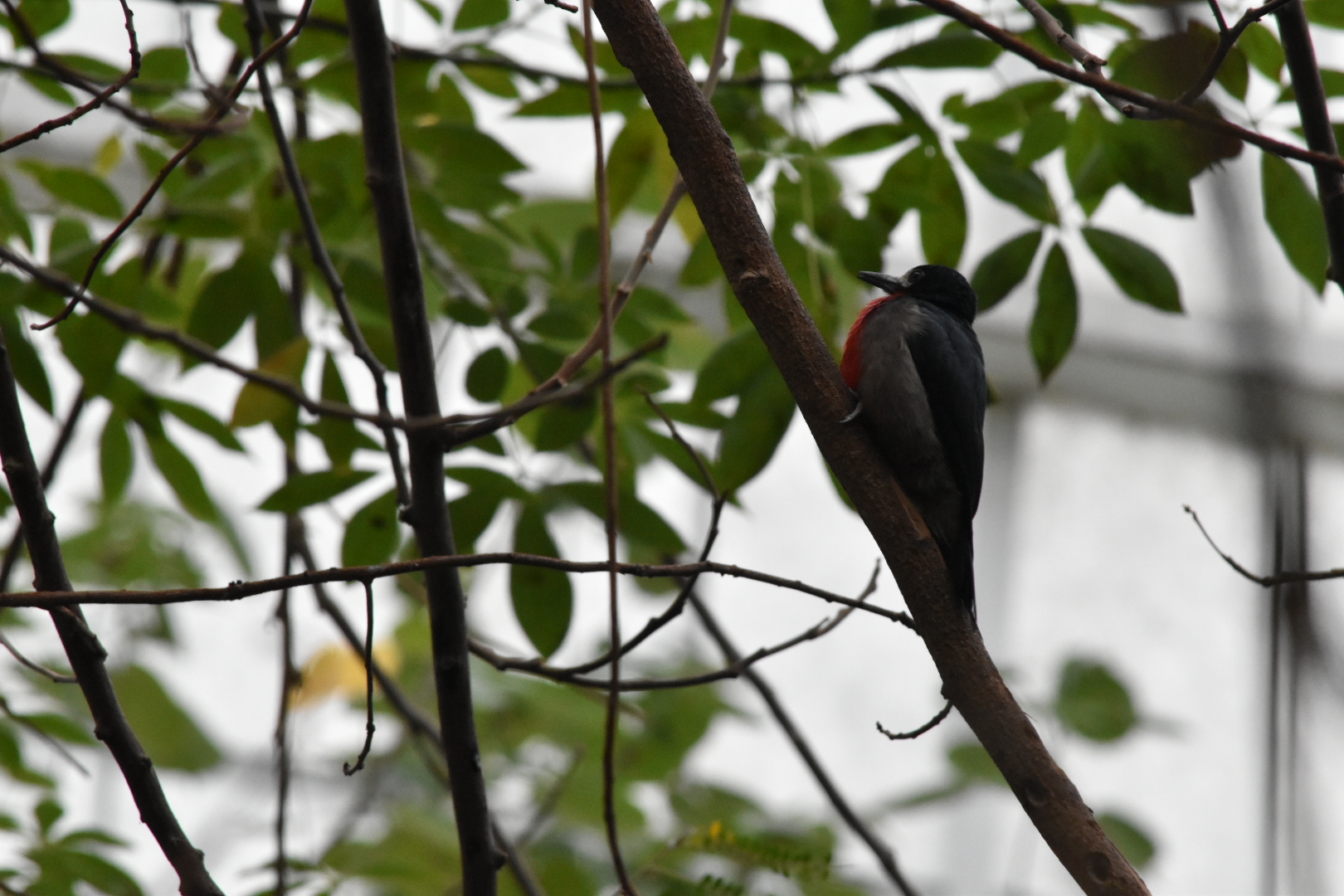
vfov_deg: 3.1
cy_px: 448
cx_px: 672
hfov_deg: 4.6
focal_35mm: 450
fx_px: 16799
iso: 4000
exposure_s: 1/160
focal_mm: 300
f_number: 13
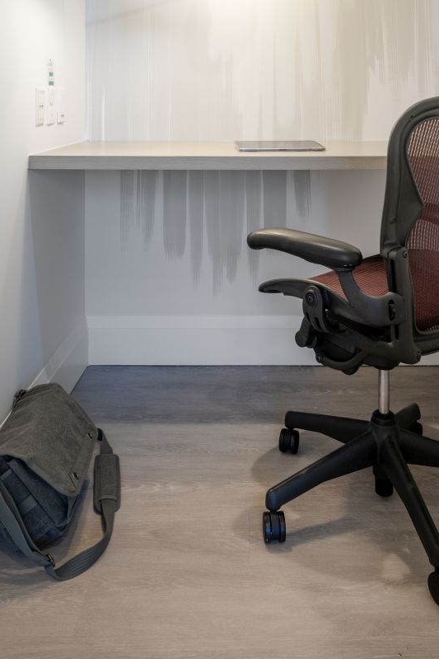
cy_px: 91
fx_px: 622
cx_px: 277
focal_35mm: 34
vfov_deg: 50.7
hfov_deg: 38.6
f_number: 7.1
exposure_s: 1/8
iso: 64
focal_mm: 17
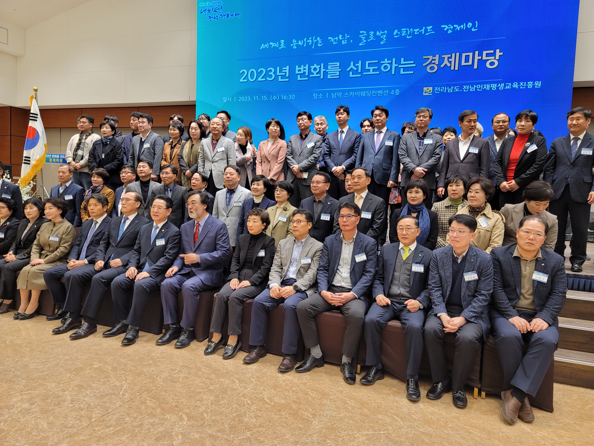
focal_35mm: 25
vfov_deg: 54.9
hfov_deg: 69.4
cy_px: 223
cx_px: 297
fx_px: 429
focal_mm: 7
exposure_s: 1/120
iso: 200
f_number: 1.8
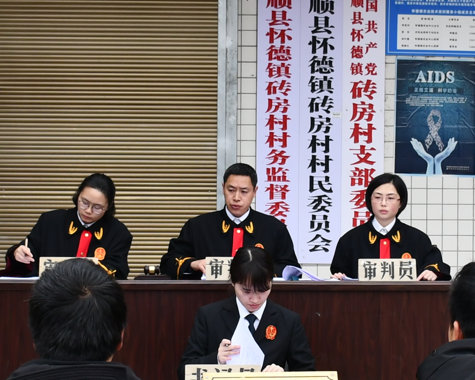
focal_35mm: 120
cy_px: 208
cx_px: 295
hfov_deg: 16.0
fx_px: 1687
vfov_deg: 12.9
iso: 400
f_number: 4
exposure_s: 1/250
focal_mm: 23
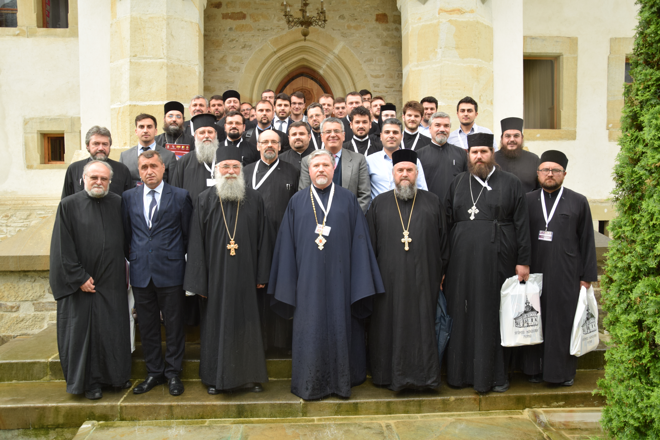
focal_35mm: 32
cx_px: 330
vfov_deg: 41.7
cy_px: 220
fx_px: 577
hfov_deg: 59.5
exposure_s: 1/100
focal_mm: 21
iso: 400
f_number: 5
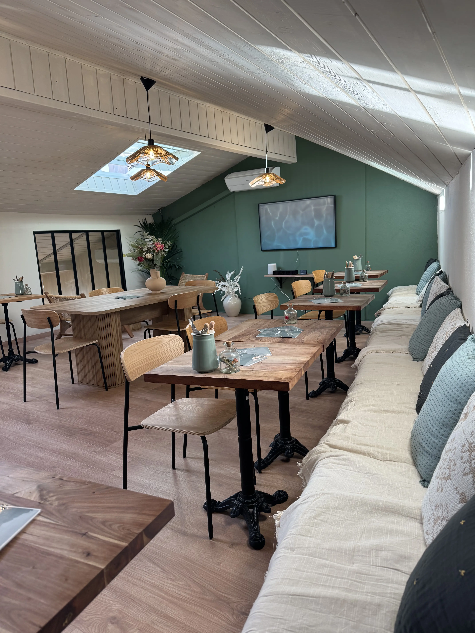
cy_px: 316
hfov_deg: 56.8
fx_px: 439
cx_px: 238
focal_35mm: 24
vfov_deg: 71.6
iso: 125
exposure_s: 1/100
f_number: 1.78
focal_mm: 6.76
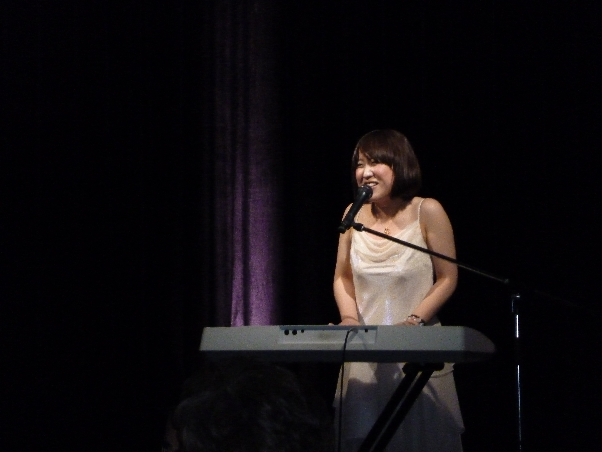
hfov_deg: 15.8
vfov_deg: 11.9
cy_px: 226
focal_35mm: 125
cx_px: 301
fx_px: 2174
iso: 800
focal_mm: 22.5
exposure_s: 1/250
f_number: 5.9
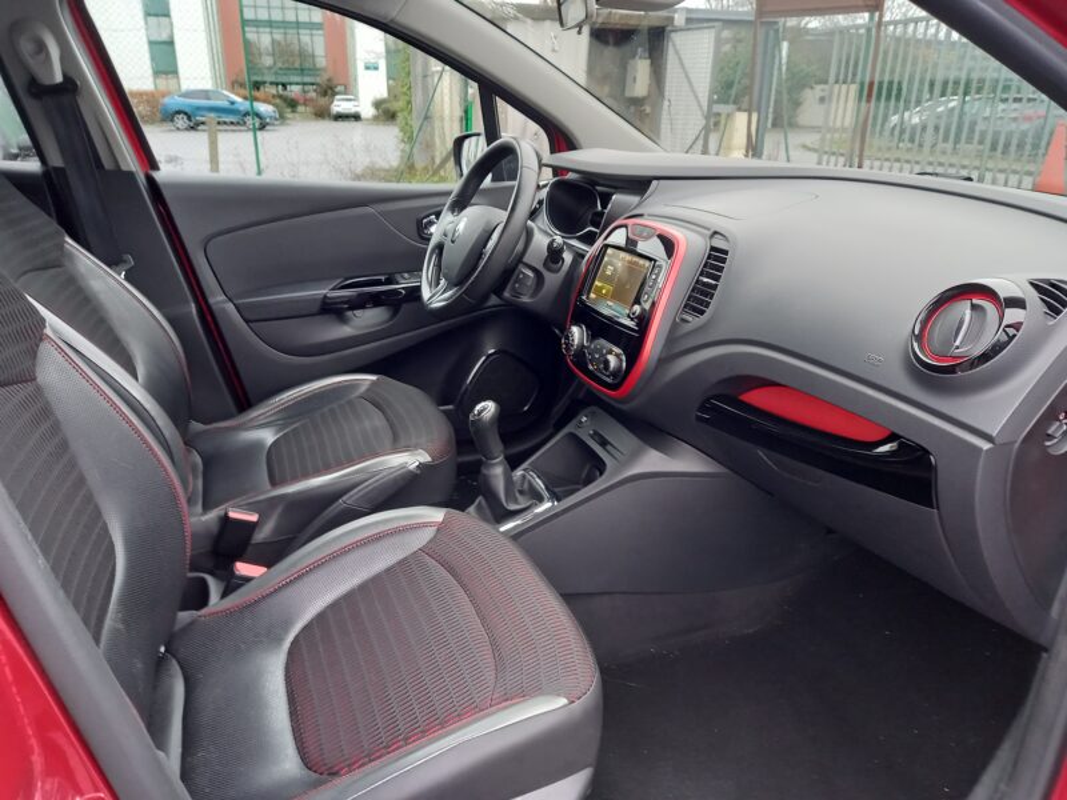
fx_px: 771
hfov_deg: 69.4
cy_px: 400
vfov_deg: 54.9
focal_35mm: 25
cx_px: 534
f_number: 2
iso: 400
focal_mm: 4.6
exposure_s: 1/25
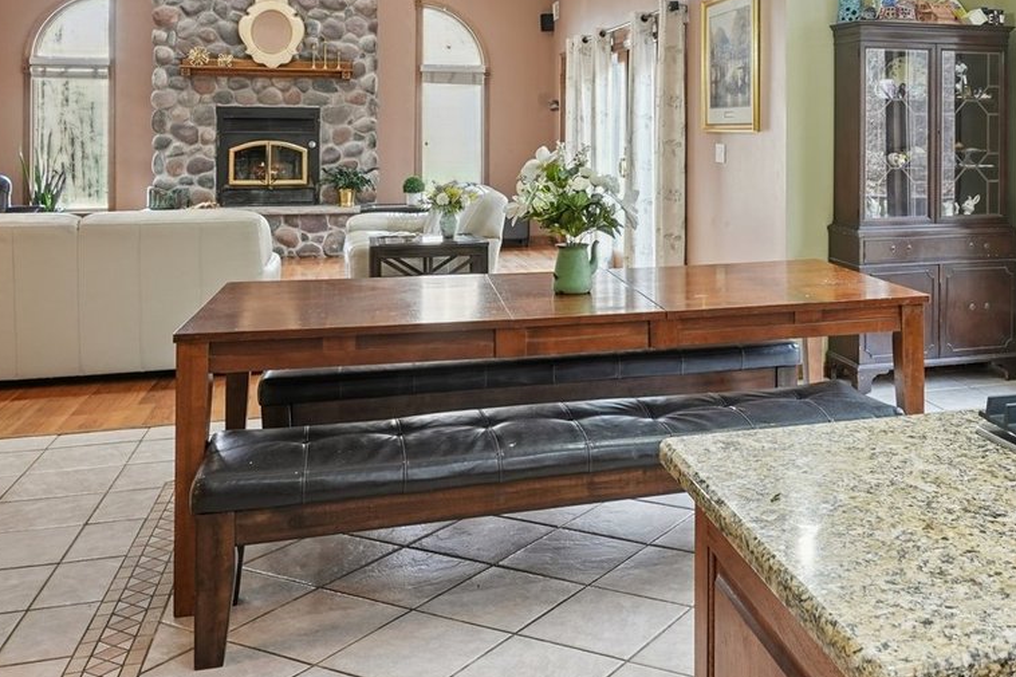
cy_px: 139
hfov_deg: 49.1
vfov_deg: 34.0
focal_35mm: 38
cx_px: 736
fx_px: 1072
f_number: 8
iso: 400
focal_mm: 16
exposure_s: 1/4
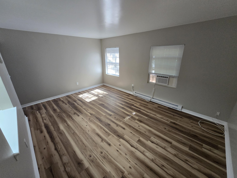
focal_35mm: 13
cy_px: 89
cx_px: 118
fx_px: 89
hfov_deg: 106.2
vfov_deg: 89.9
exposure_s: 1/60
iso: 320
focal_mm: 2.2
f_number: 2.2
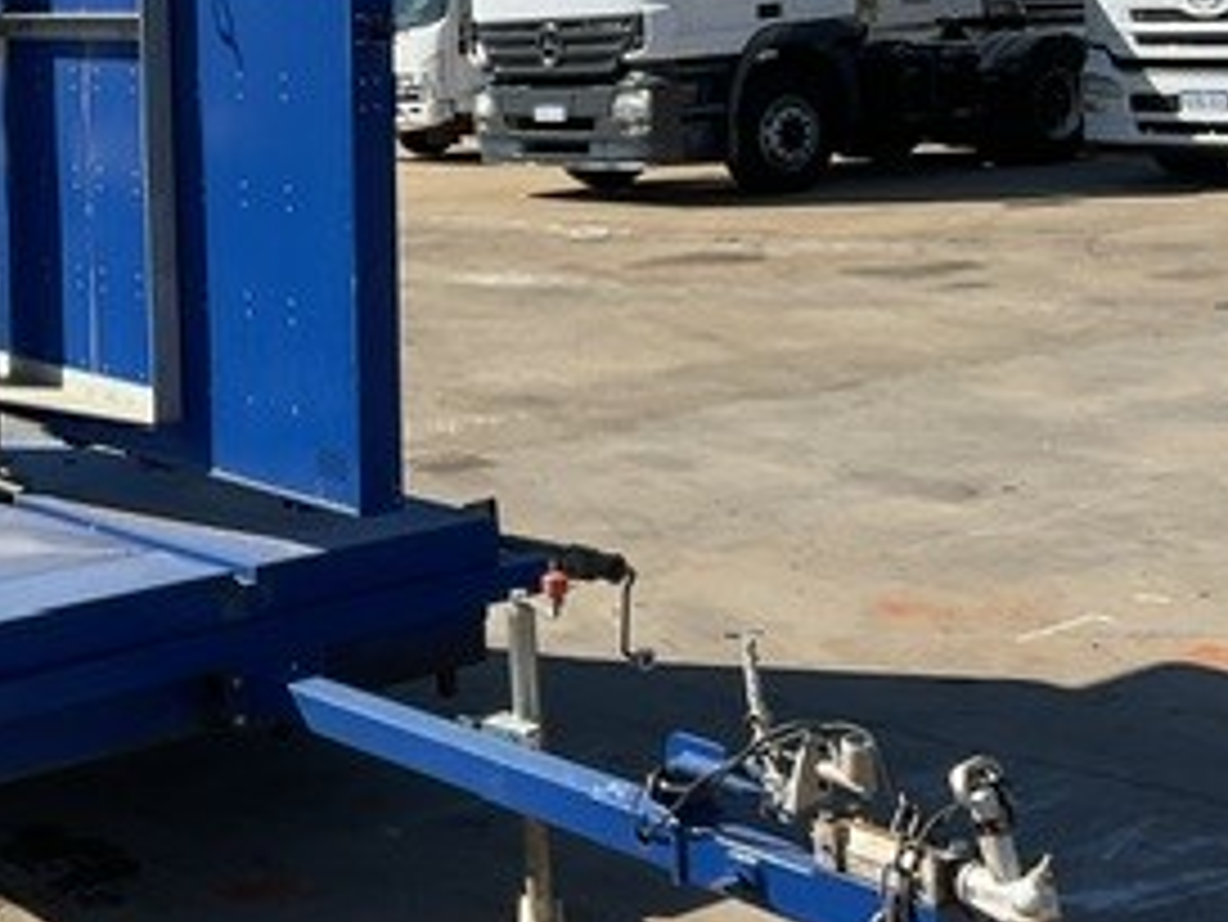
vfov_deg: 21.5
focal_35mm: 68
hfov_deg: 27.8
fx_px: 2413
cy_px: 247
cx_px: 207
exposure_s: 1/1984
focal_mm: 3
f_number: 1.8
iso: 16
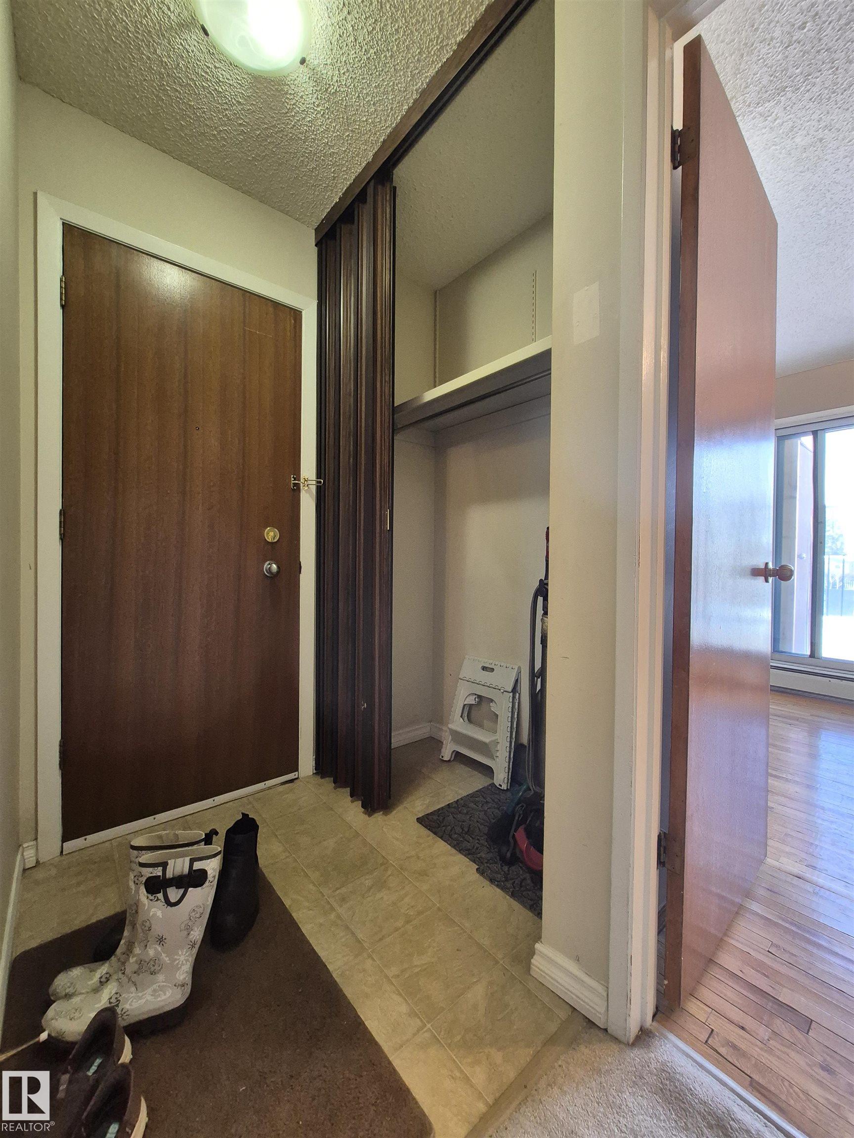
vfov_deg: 106.2
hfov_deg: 89.9
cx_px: 427
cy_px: 569
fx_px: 428
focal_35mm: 13
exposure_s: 1/60
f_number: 2.2
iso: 400
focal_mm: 1.74
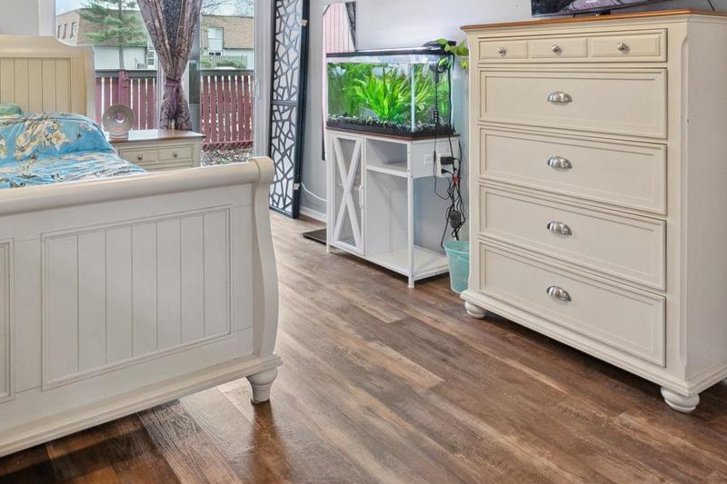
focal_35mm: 27
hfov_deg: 65.9
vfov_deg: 44.8
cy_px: 75
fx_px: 545
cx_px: 254
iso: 400
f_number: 8
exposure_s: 1/13
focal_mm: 10
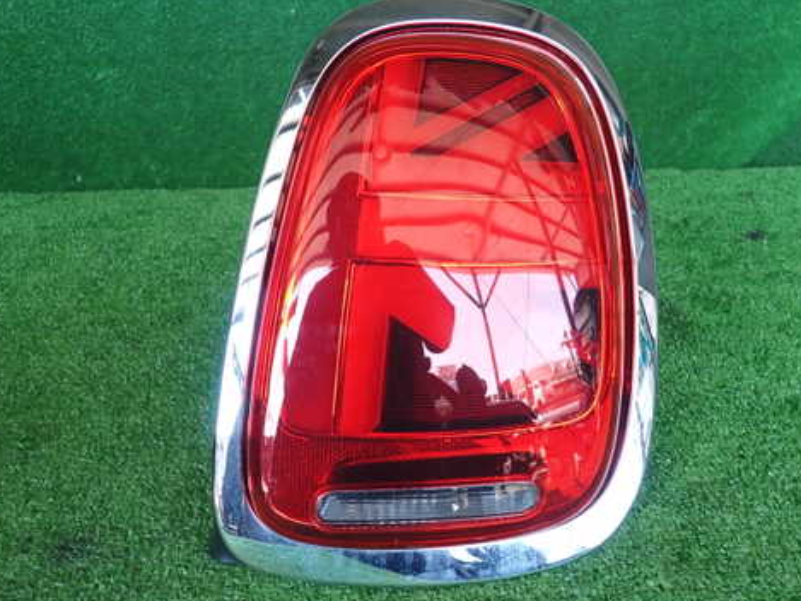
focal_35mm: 32
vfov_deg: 44.1
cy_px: 273
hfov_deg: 56.6
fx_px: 741
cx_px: 461
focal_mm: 4.5
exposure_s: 1/80
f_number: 2
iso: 100
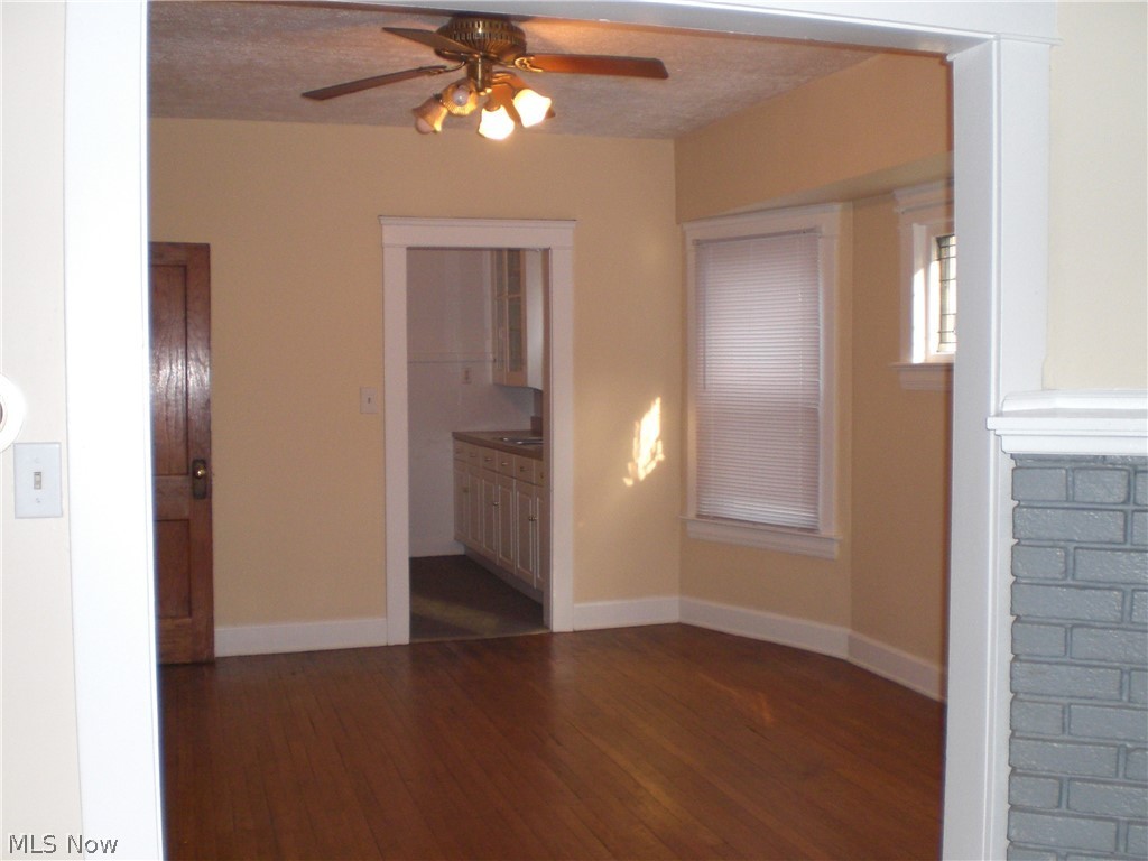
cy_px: 430
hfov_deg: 49.0
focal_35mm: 38
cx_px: 574
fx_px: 1260
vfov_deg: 37.7
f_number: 3.1
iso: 200
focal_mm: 6.3
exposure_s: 1/60
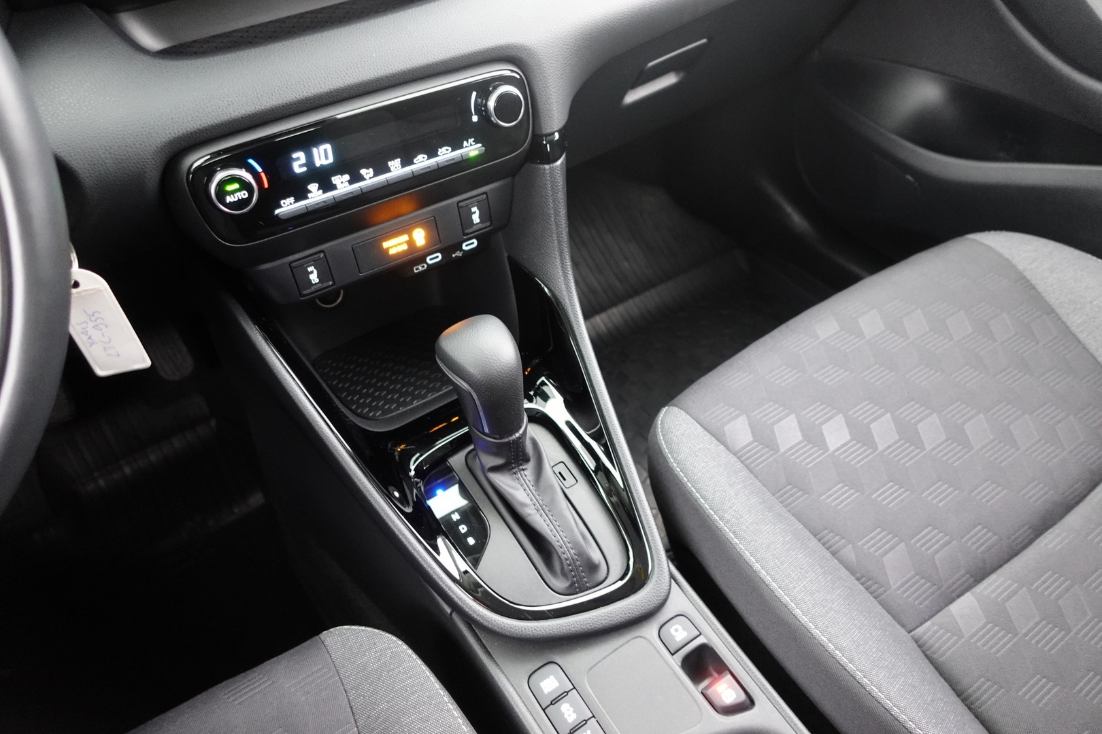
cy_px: 367
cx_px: 551
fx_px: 735
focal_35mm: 24
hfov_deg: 73.7
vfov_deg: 53.1
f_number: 1.8
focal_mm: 9.4
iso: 1600
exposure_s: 1/6
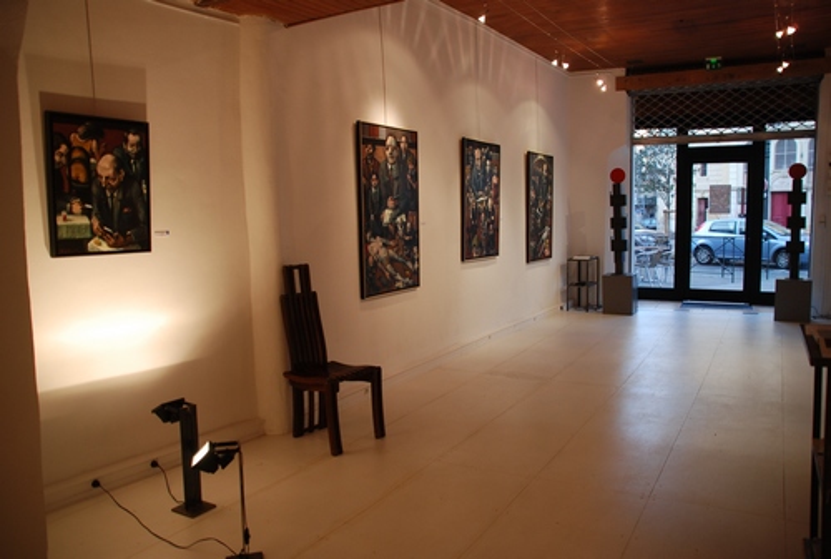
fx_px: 625
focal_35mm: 27
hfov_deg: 67.3
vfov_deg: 48.2
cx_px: 416
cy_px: 280
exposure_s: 1/40
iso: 200
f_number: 3.5
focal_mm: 18
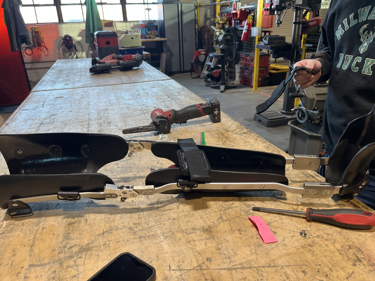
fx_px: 282
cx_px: 188
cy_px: 140
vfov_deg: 53.1
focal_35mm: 26
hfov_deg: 67.3
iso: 80
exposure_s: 1/120
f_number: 1.6
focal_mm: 5.1
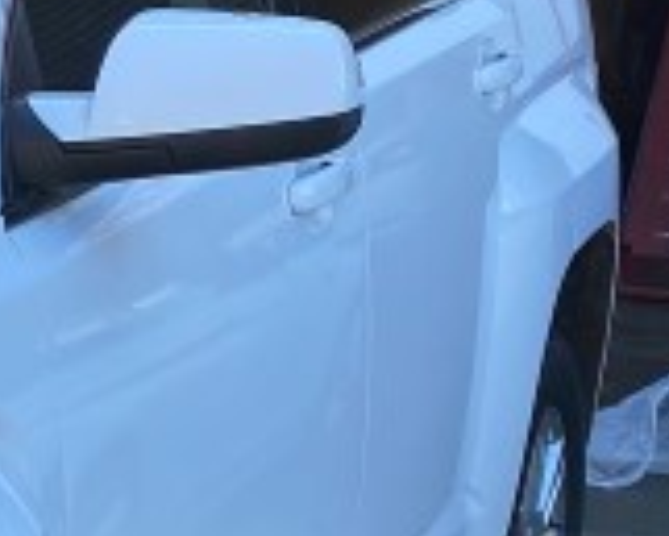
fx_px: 3190
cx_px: -898
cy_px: 740
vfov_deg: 9.4
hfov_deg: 10.4
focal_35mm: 161
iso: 32
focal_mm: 4.25
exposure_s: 1/789
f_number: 1.8
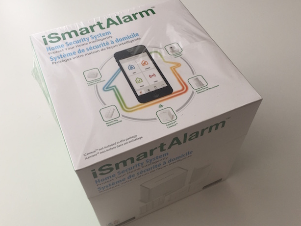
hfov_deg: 53.9
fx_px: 296
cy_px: 120
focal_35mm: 34
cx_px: 154
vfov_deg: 41.8
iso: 40
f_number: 2.2
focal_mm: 4.15
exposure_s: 1/50
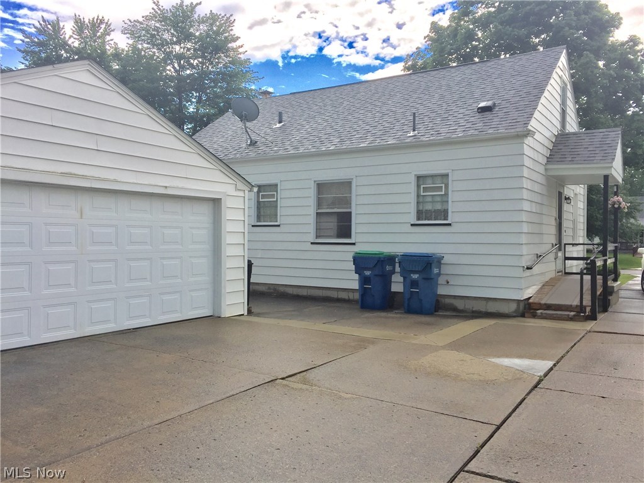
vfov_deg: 48.2
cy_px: 242
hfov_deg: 61.7
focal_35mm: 29
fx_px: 540
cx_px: 322
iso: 32
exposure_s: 1/898
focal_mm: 4.15
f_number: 2.2
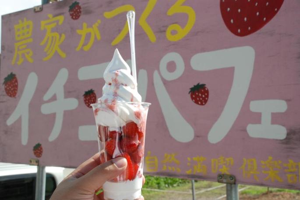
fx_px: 388
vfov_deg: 29.0
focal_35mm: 46
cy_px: 100
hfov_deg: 42.3
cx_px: 150
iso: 800
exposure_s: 1/640
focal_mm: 31
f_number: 13
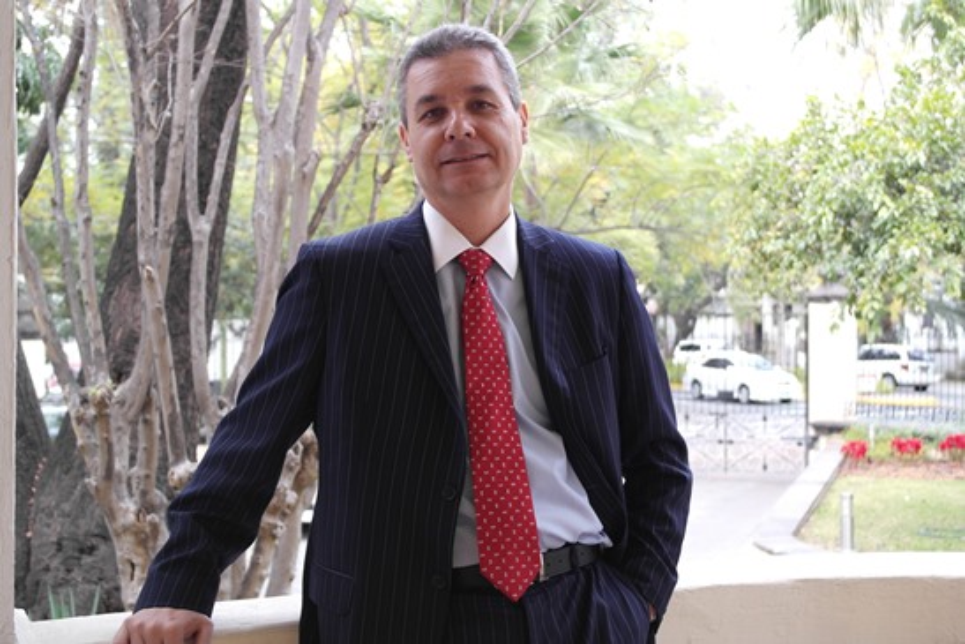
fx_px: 1314
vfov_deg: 27.5
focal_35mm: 49
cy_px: 322
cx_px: 482
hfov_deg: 40.3
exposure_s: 1/100
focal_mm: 32
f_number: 4.5
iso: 400
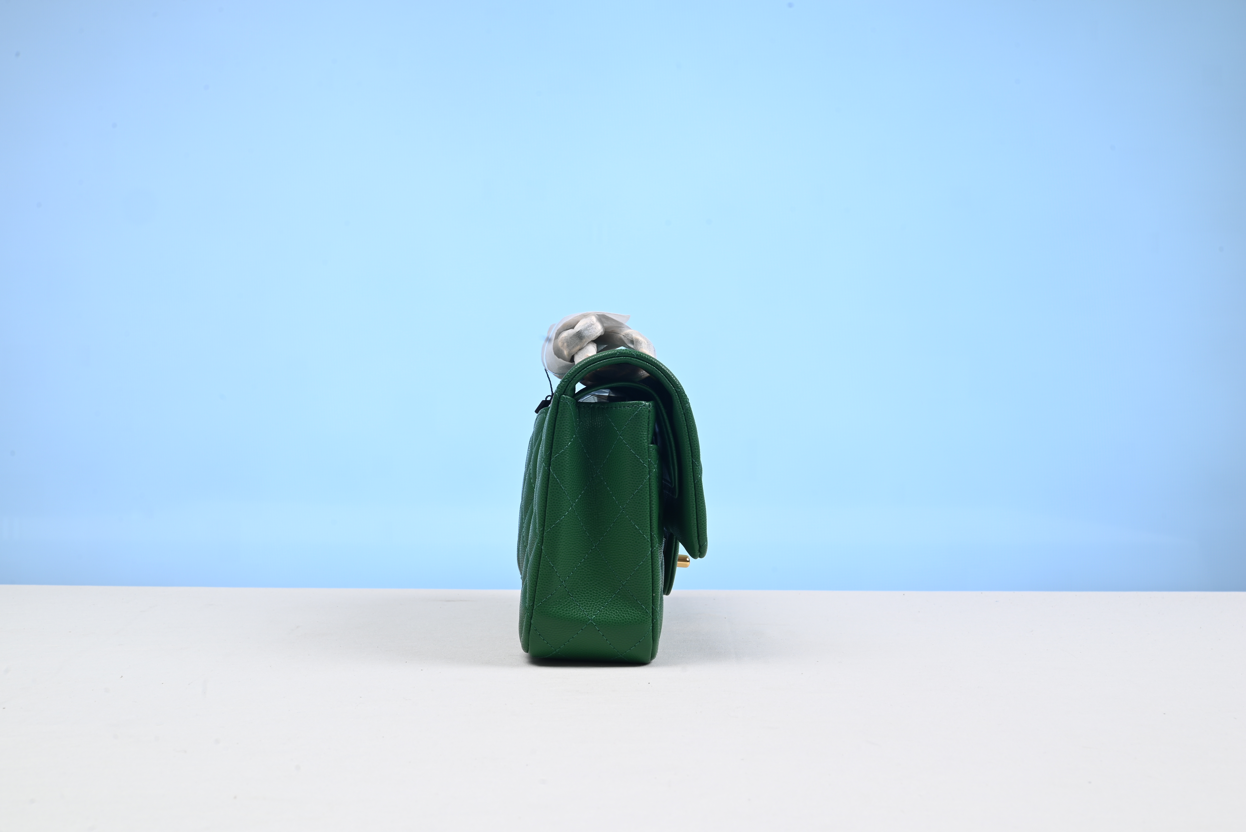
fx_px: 1385
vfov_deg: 33.4
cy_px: 416
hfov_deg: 48.4
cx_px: 623
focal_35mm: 40
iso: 100
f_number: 16
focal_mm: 40
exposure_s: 1/2.5
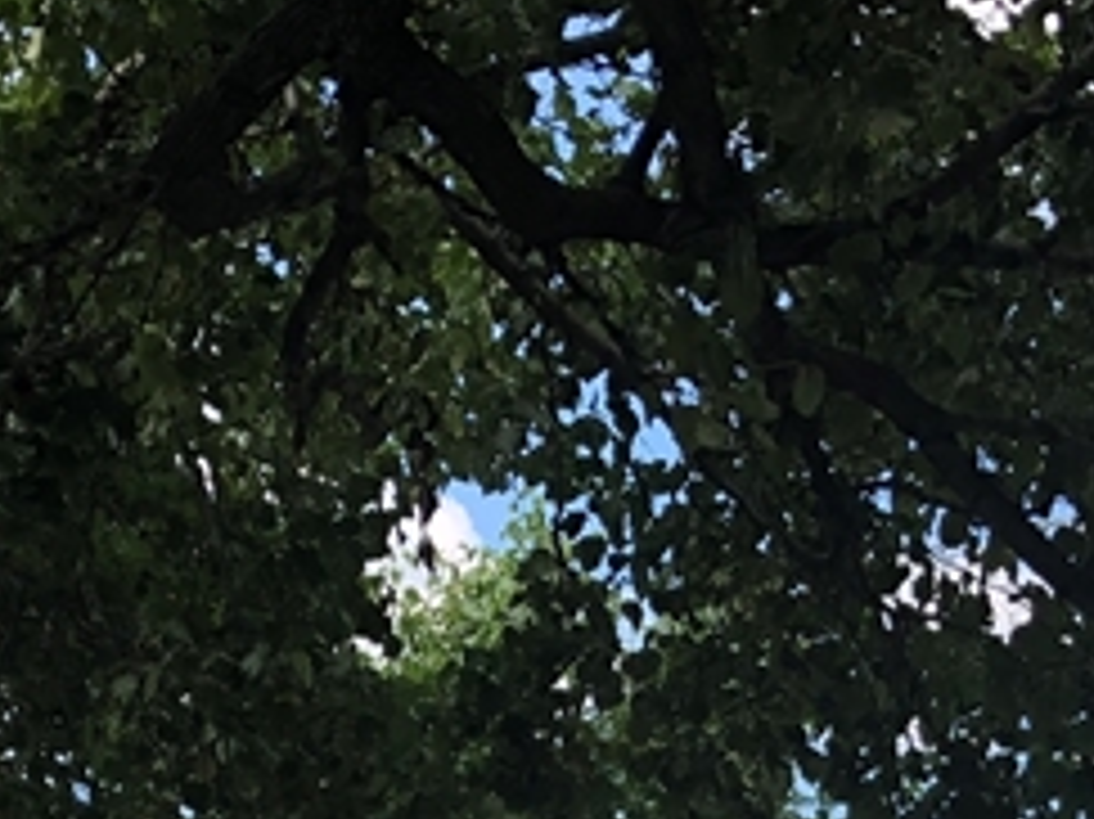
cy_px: 1620
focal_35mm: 118
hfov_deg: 16.7
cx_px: 572
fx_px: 3727
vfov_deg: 11.4
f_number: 1.8
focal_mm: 3.99
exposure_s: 1/476
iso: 20
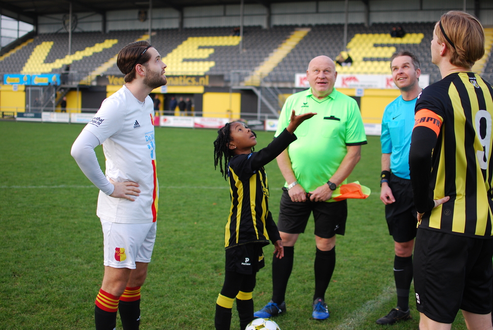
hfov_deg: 37.8
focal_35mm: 52
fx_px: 720
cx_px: 246
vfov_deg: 25.8
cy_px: 165
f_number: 2.2
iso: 200
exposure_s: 1/640
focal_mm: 35
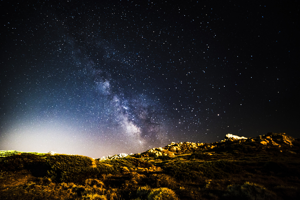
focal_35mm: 14
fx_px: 117
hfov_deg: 104.2
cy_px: 100
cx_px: 150
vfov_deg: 81.3
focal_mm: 14
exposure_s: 30
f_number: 2.8
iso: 1600
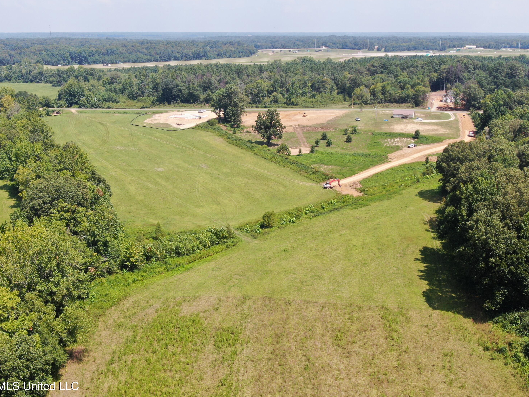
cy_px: 202
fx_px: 657
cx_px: 266
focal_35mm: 43
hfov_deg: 43.8
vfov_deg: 33.6
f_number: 3.5
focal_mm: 7.23
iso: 100
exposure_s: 1/500
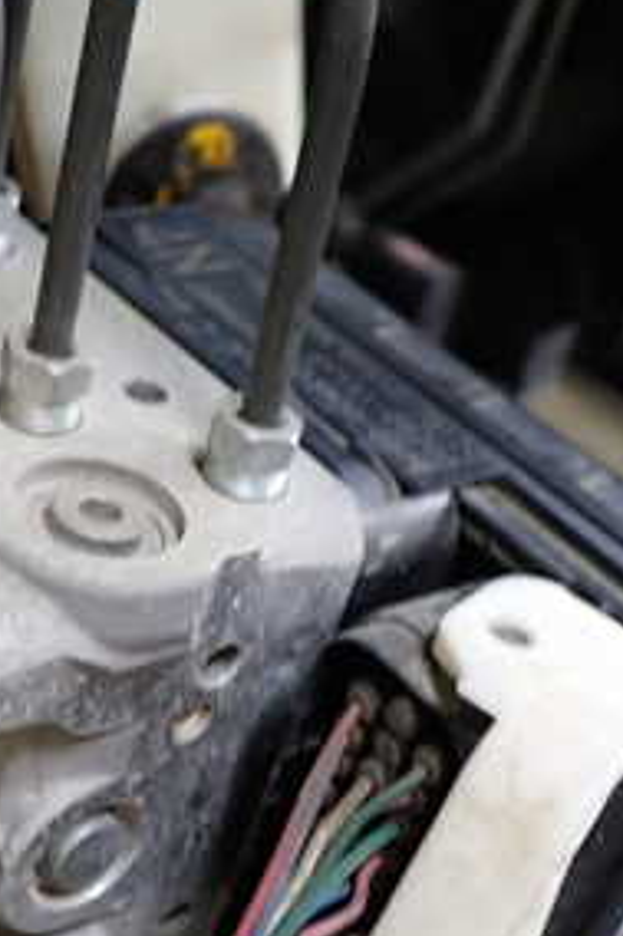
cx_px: 92
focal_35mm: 66
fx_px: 1715
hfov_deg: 20.3
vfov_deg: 29.9
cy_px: 722
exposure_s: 1/30
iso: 320
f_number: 2.3
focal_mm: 5.4
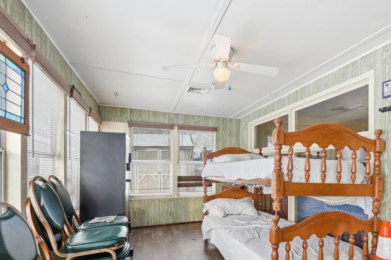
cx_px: 231
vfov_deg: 60.6
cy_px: 171
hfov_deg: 83.2
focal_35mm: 20
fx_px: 217
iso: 800
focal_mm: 10
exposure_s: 1/4000
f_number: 4
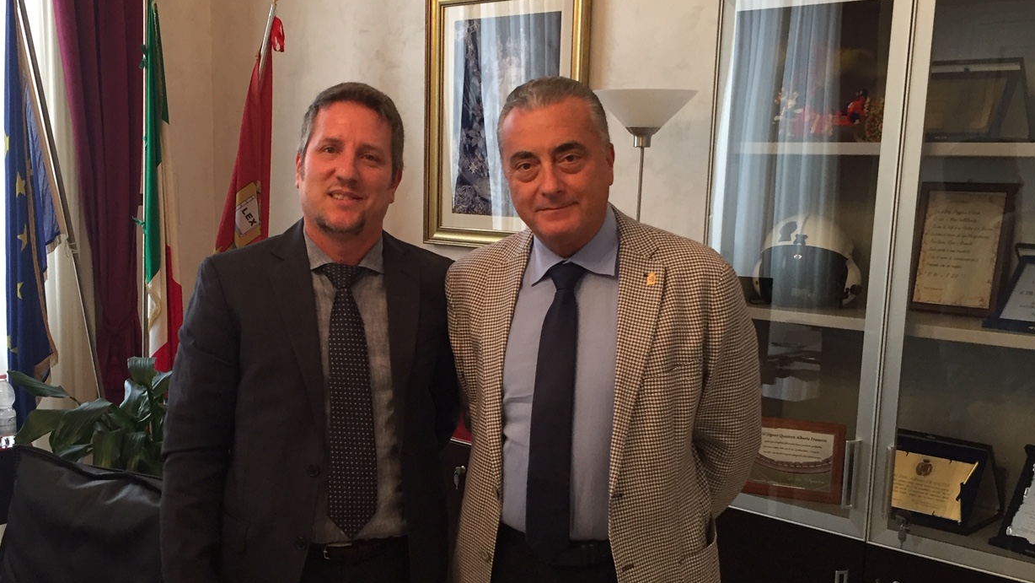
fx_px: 1153
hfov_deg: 48.2
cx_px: 438
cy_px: 352
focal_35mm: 42
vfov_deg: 28.3
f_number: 2.2
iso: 160
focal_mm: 4.15
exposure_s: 1/33
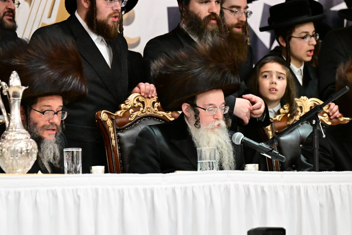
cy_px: 125
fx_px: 3353
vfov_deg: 4.0
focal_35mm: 343
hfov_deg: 6.0
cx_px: 195
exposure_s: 1/1250
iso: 10000
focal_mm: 200
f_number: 3.2
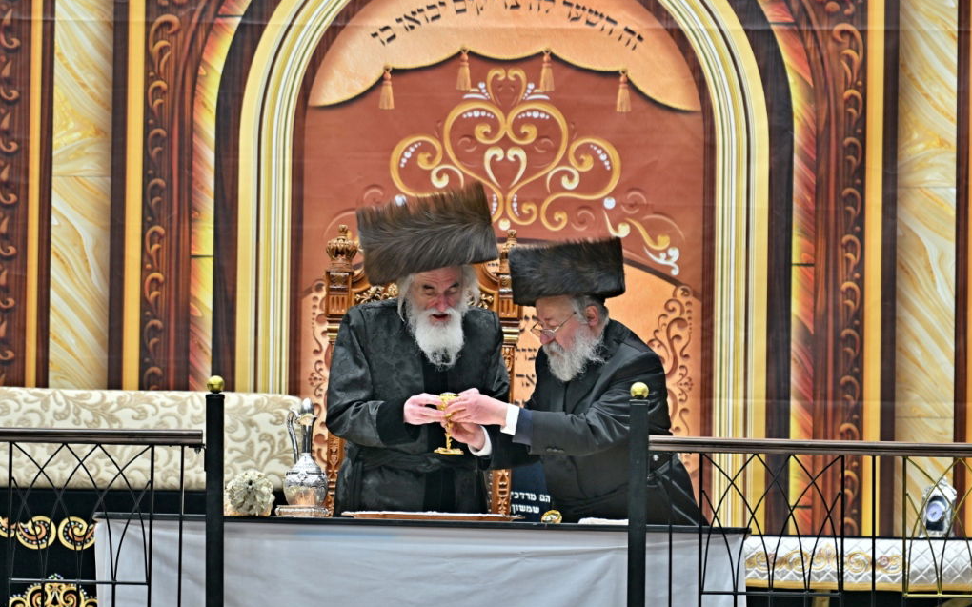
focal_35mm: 307
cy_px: 303
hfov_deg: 6.8
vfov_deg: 4.3
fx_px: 8131
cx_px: 487
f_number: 2.8
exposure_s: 1/320
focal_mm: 200
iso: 200
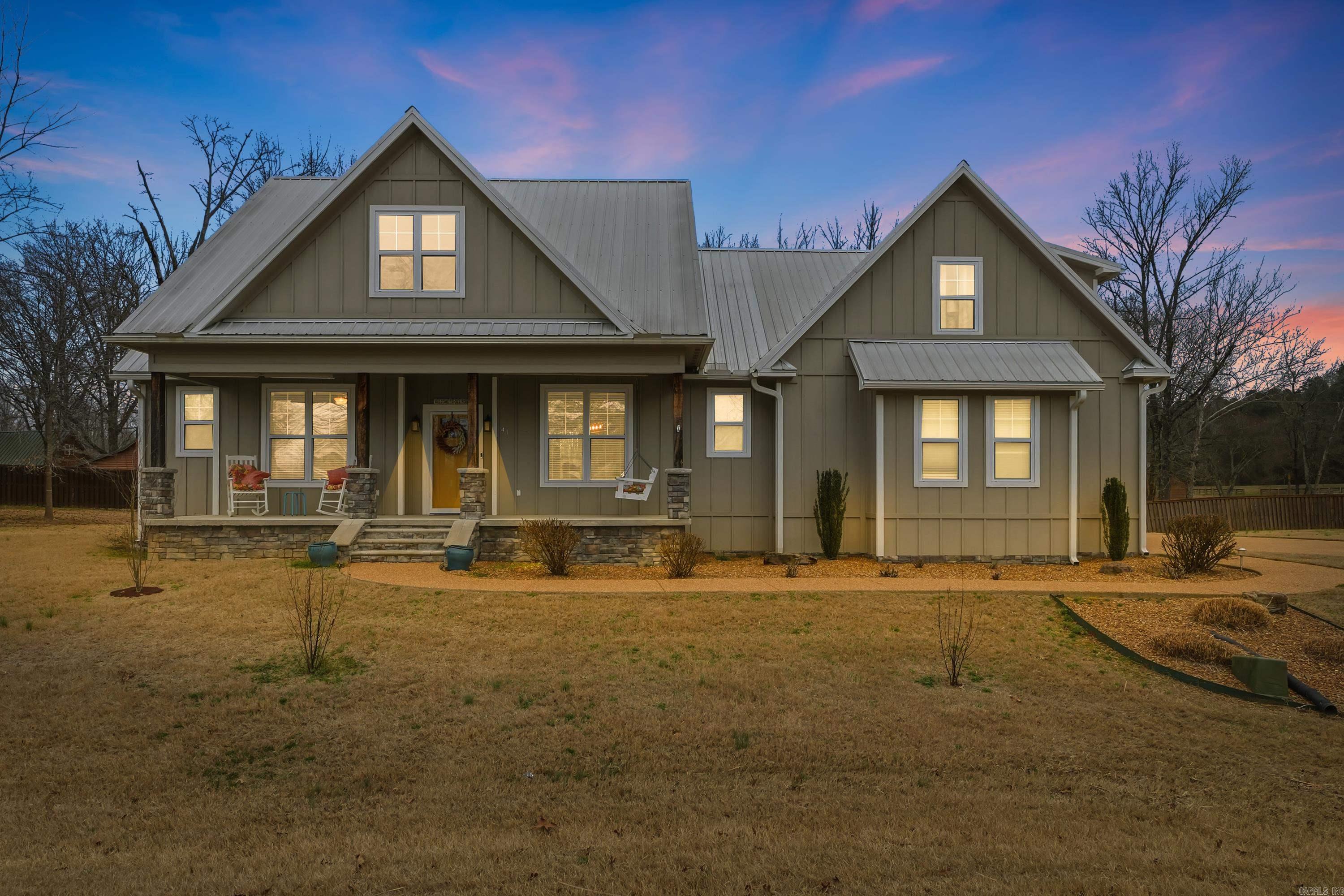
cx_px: 672
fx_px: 784
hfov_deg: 81.2
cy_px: 448
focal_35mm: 21
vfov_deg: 59.5
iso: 250
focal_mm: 14
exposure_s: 1/1600
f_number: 9
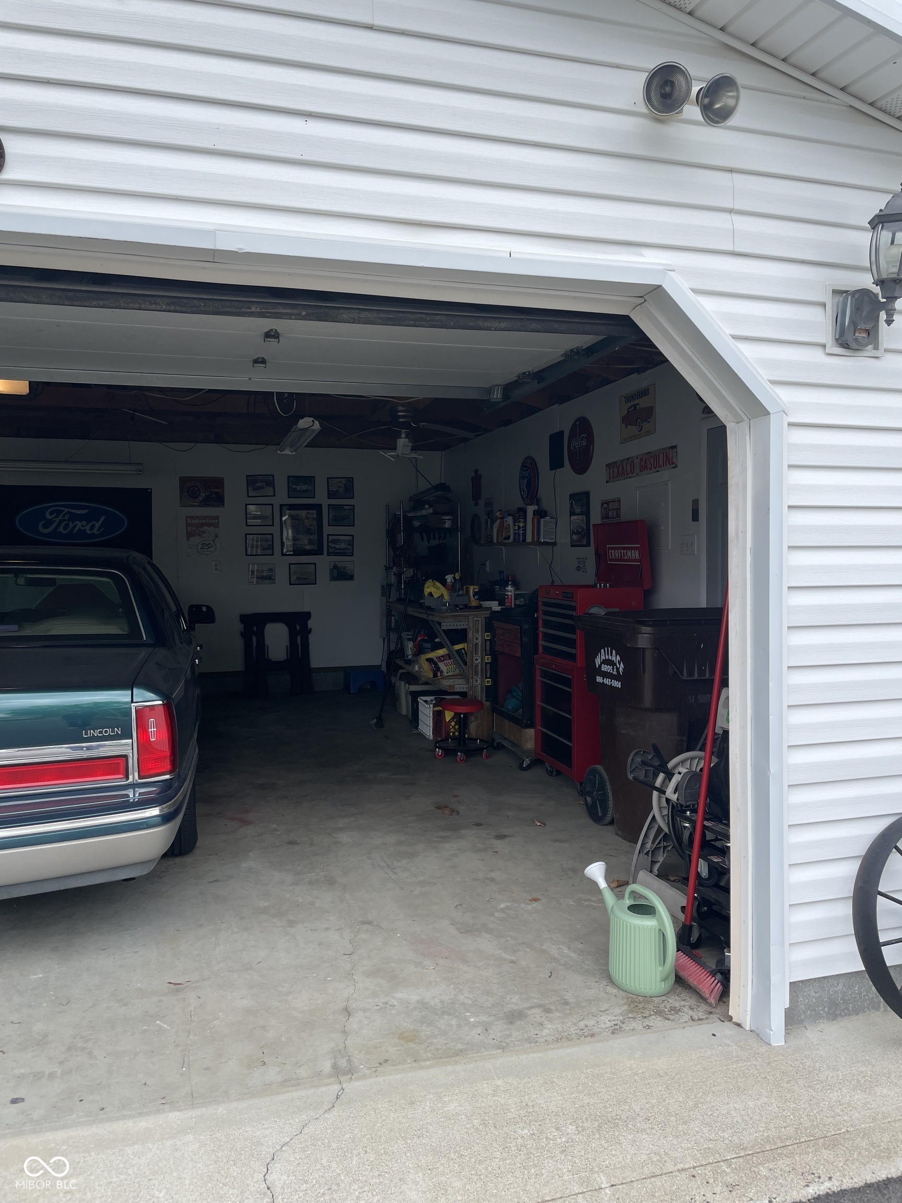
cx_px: 451
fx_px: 903
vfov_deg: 67.3
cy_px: 602
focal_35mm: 26
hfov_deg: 53.1
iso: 32
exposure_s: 1/1221
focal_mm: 4.2
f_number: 1.6
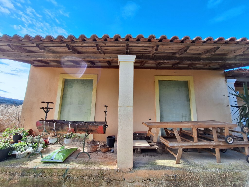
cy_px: 94
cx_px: 124
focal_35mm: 13
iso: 40
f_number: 2.2
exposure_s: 1/368
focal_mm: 1.74
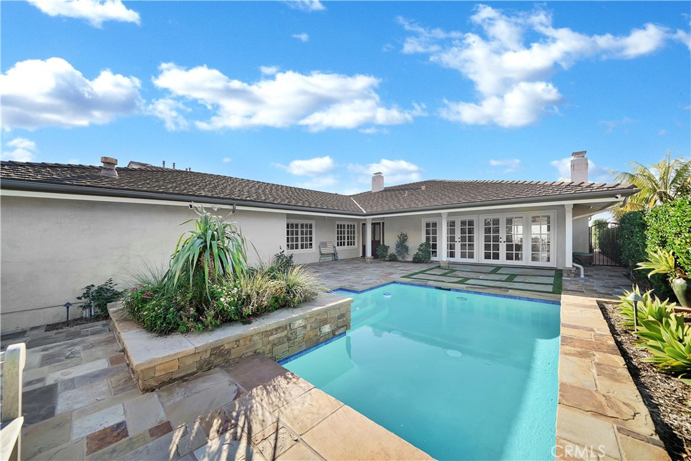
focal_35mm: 12
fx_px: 230
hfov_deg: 112.6
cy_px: 230
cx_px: 346
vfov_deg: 90.0
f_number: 4
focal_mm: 12
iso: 100
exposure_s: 1/400
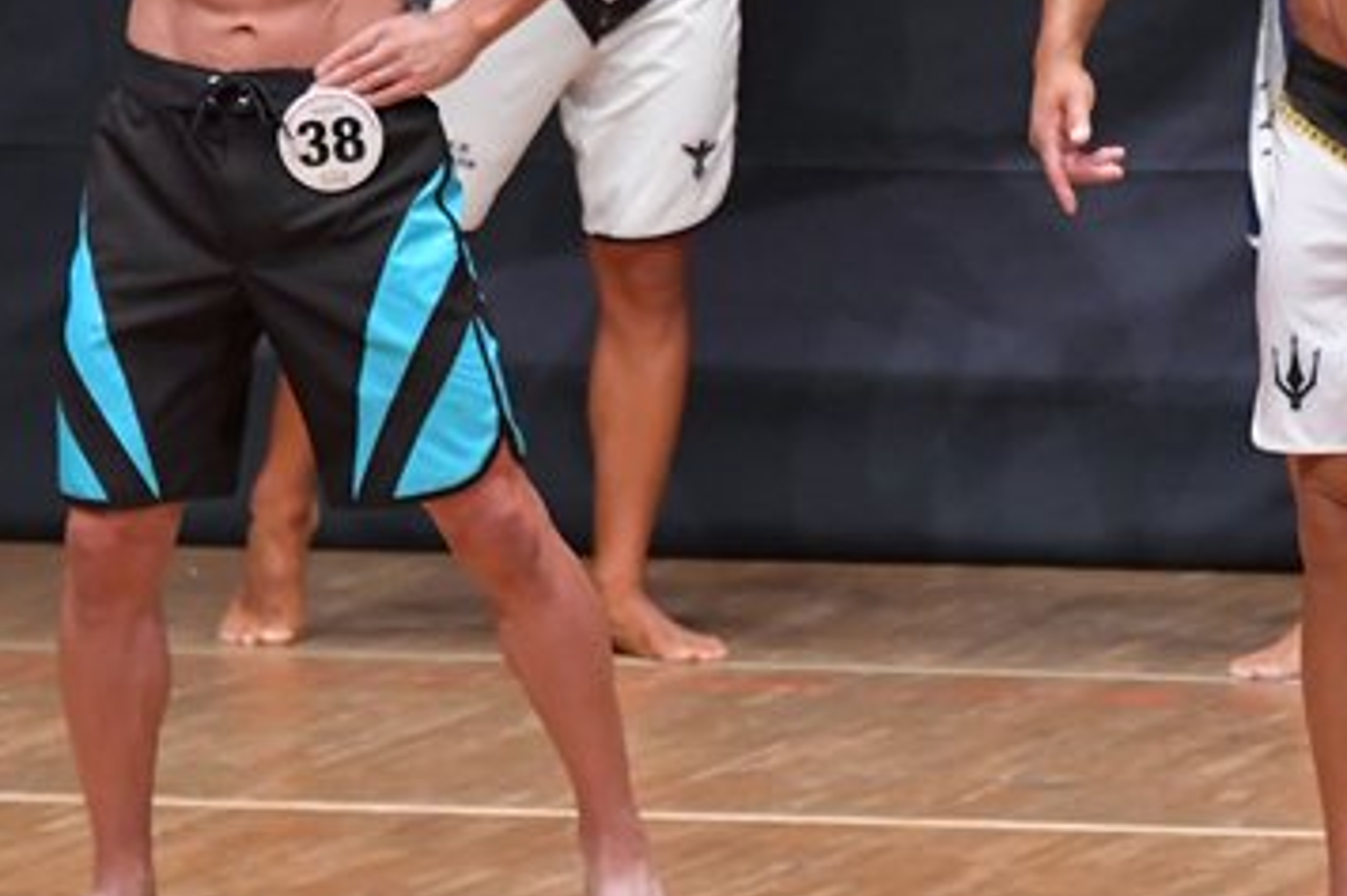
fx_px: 24421
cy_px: 178
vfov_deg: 2.1
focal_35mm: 653
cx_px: 997
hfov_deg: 3.2
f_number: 5.6
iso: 6400
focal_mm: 200
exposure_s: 1/400
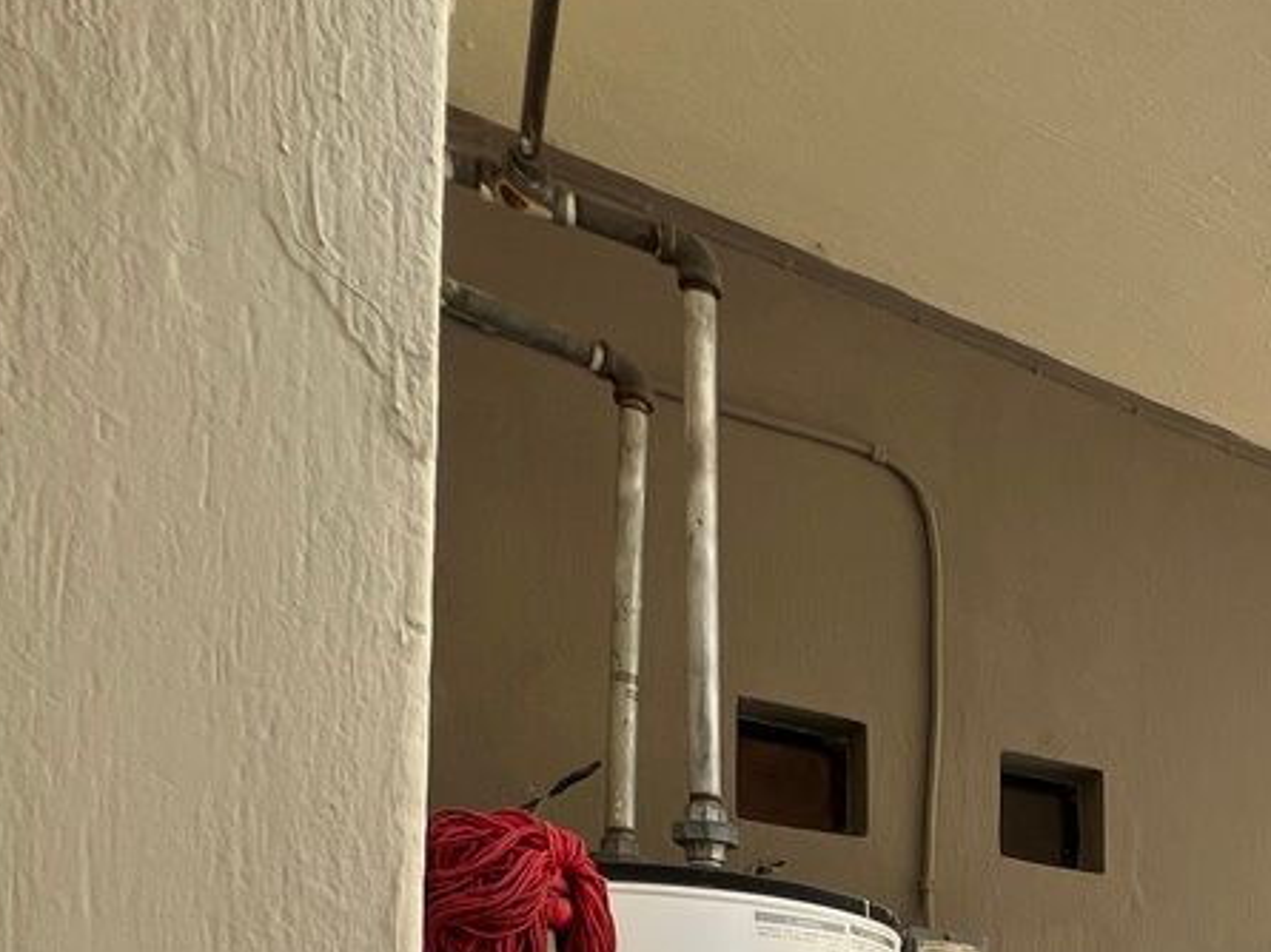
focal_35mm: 35
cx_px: 1436
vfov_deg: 32.6
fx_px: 1284
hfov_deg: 40.9
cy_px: 1174
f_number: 1.8
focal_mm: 1.57
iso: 32
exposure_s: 1/803
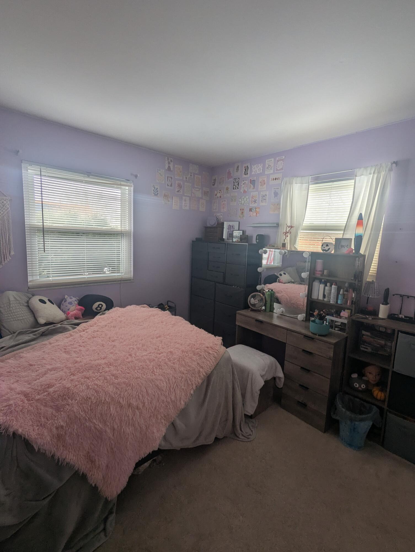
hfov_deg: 78.2
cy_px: 276
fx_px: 255
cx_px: 208
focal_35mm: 16
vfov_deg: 94.4
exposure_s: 1/71.5
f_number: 2.2
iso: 43
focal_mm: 2.35
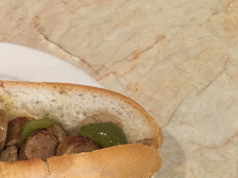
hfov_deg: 27.0
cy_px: 161
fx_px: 461
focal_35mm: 67
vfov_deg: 21.4
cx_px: -13
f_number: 2.4
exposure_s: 1/30
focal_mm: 3.3
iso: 125
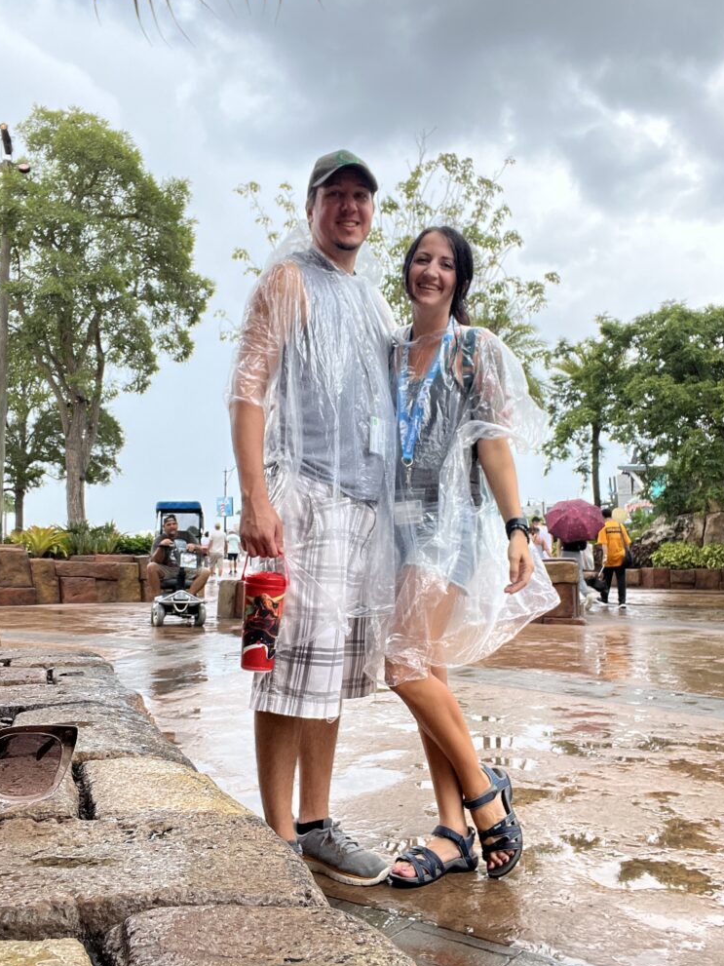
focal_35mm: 31
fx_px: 865
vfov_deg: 58.4
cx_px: 369
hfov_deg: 45.4
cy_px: 487
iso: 32
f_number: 2.2
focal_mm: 2.71
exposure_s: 1/207
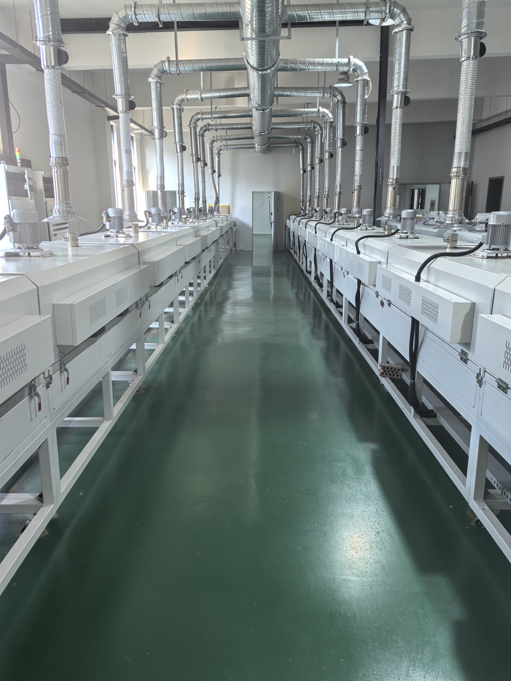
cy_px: 340
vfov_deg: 65.3
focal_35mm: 27
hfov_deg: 51.4
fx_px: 531
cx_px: 256
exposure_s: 1/100
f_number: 2
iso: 100
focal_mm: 5.75
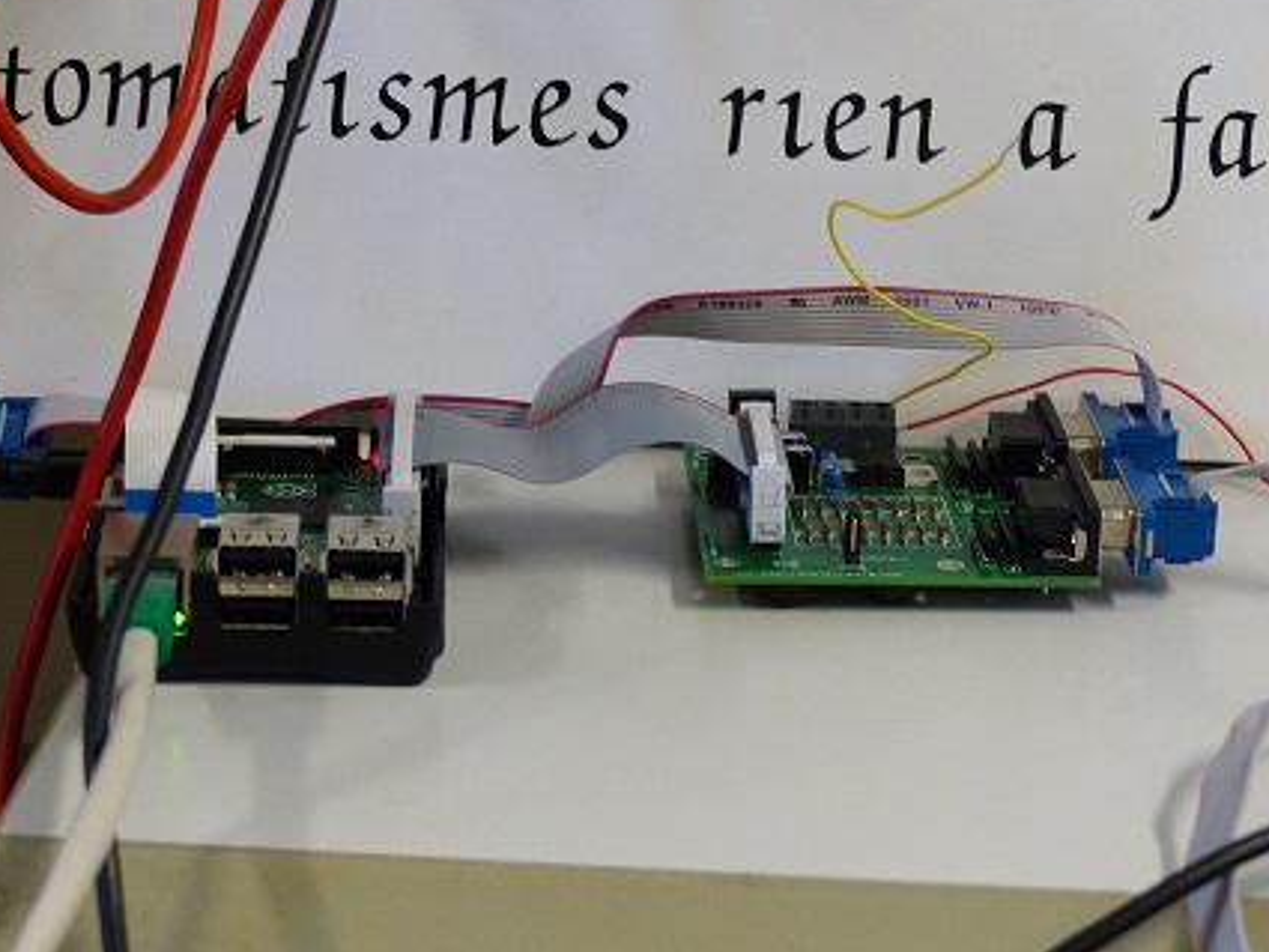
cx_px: 633
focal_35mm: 107
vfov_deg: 13.8
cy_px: 419
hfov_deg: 18.4
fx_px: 3924
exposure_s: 1/60
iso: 400
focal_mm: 16.4
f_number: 2.8
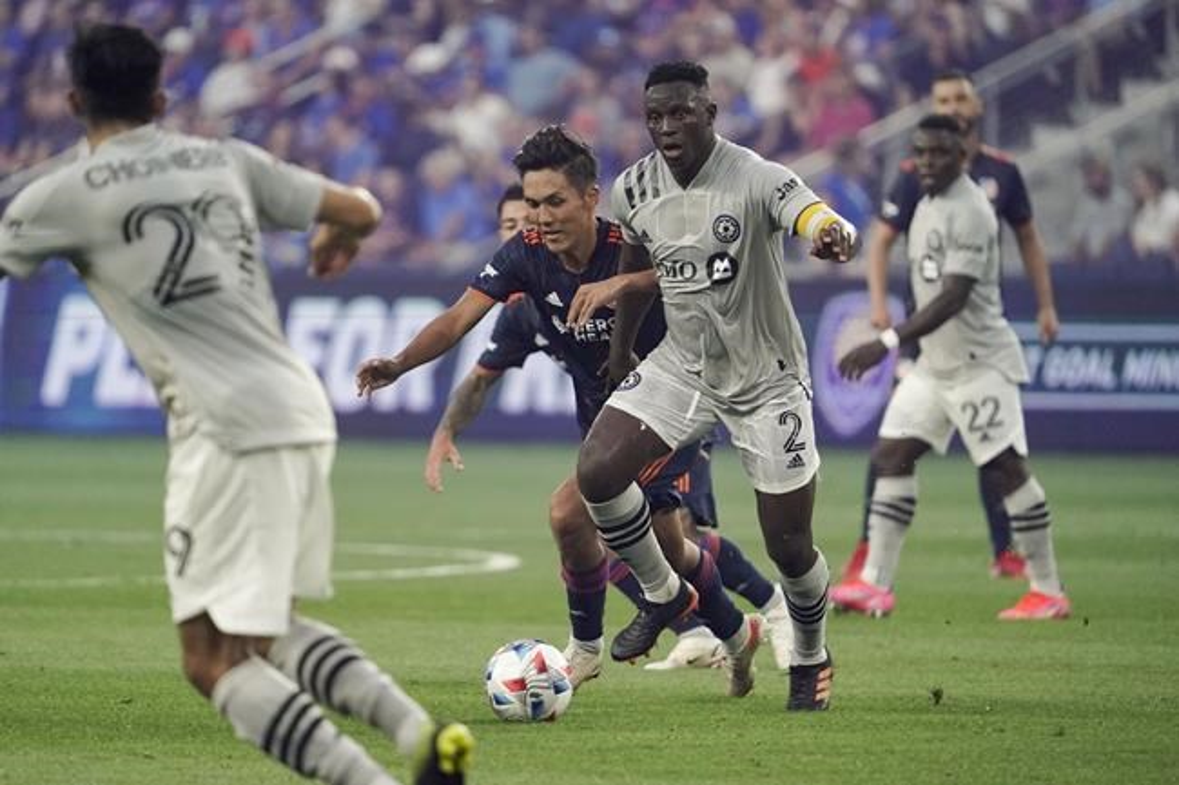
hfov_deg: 4.1
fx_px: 16370
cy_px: 392
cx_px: 590
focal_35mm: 500
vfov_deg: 2.7
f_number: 6.3
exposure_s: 1/1250
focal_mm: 500
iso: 6400
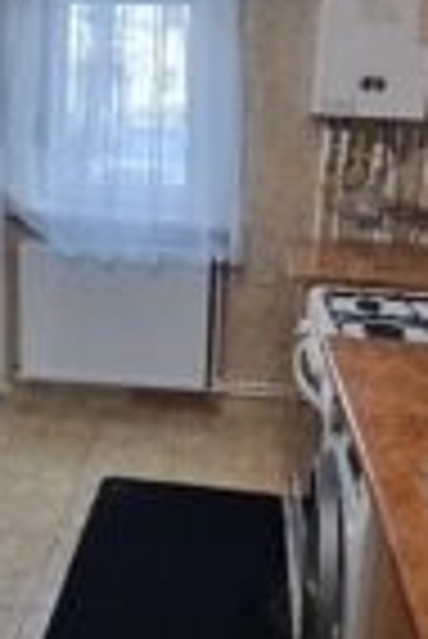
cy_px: 220
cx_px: 149
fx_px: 676
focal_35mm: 38
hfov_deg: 34.9
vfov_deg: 49.9
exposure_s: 1/33
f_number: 2.2
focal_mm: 2.2
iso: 320
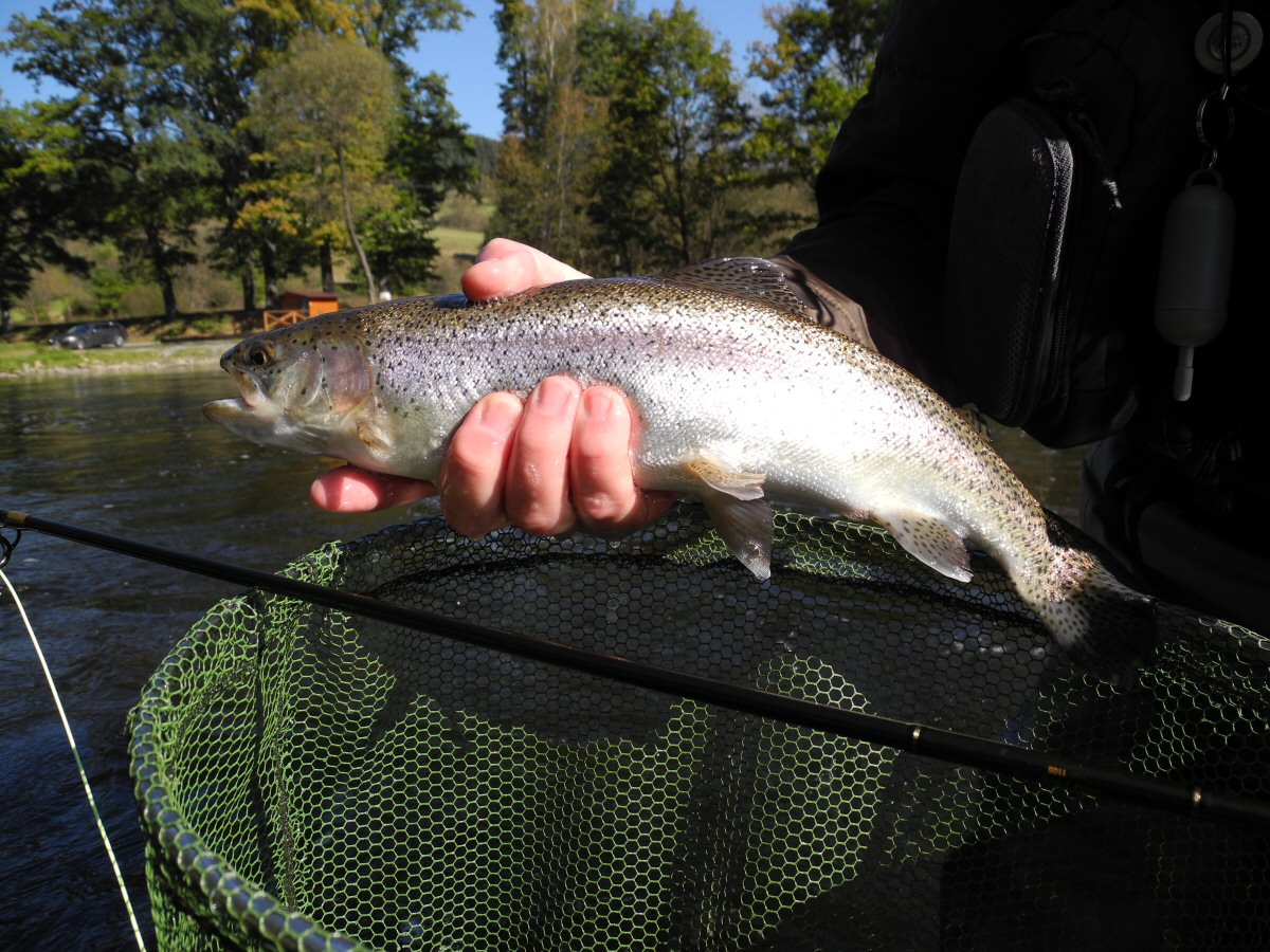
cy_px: 476
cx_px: 635
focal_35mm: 28
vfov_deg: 49.7
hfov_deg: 63.4
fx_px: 1027
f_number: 3.2
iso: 100
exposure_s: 1/1000
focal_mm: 6
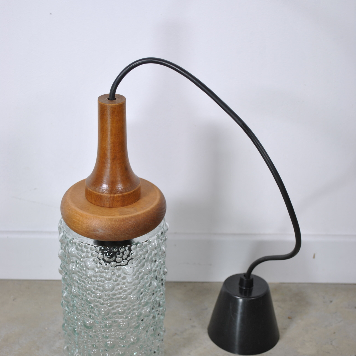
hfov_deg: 25.0
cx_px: 177
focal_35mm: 69
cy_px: 222
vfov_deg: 24.9
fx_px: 803
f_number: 5
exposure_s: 1/40
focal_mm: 36
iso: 100
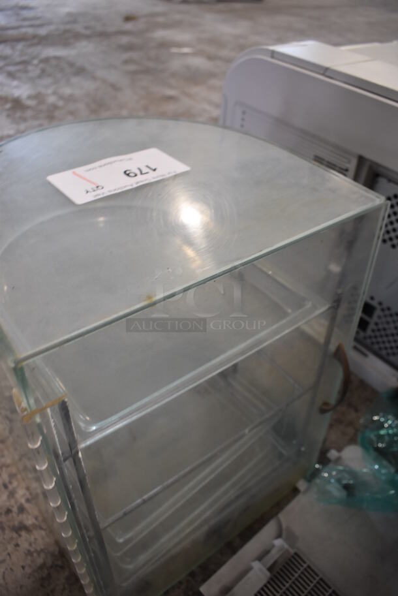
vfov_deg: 67.3
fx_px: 447
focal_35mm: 27
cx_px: 199
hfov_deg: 48.0
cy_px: 298
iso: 800
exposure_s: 1/60
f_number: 5
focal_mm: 18
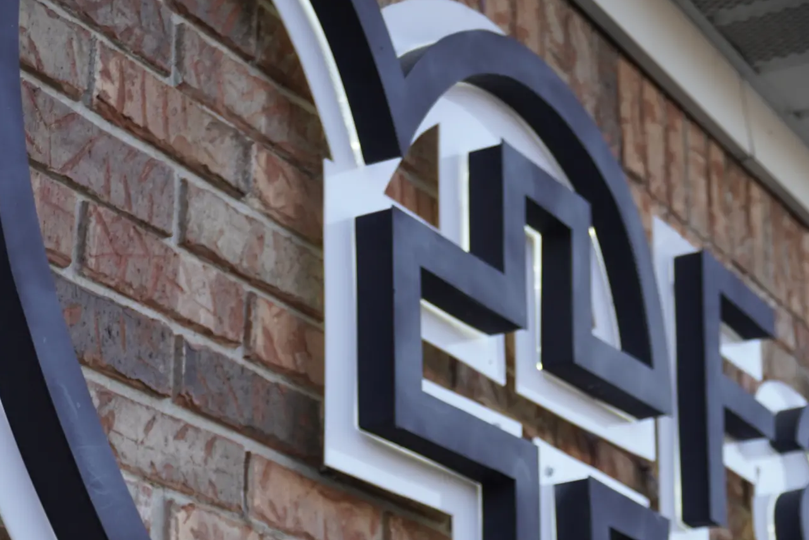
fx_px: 2090
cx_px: 604
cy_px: 526
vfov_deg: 14.5
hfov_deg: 21.7
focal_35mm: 93
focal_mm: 31
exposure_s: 1/80
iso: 100
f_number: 5
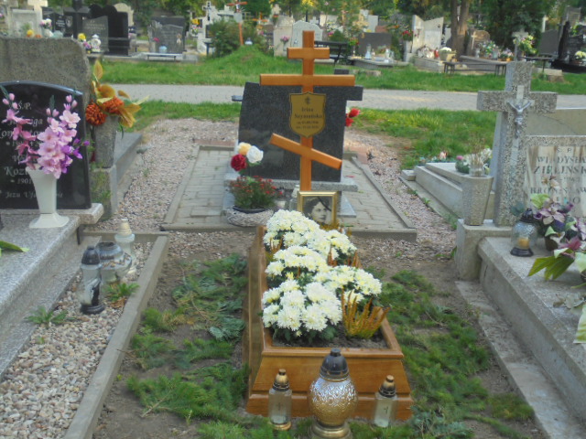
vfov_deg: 37.7
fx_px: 643
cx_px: 293
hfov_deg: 49.0
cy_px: 220
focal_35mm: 38
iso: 100
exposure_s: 1/80
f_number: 4.2
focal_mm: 6.9
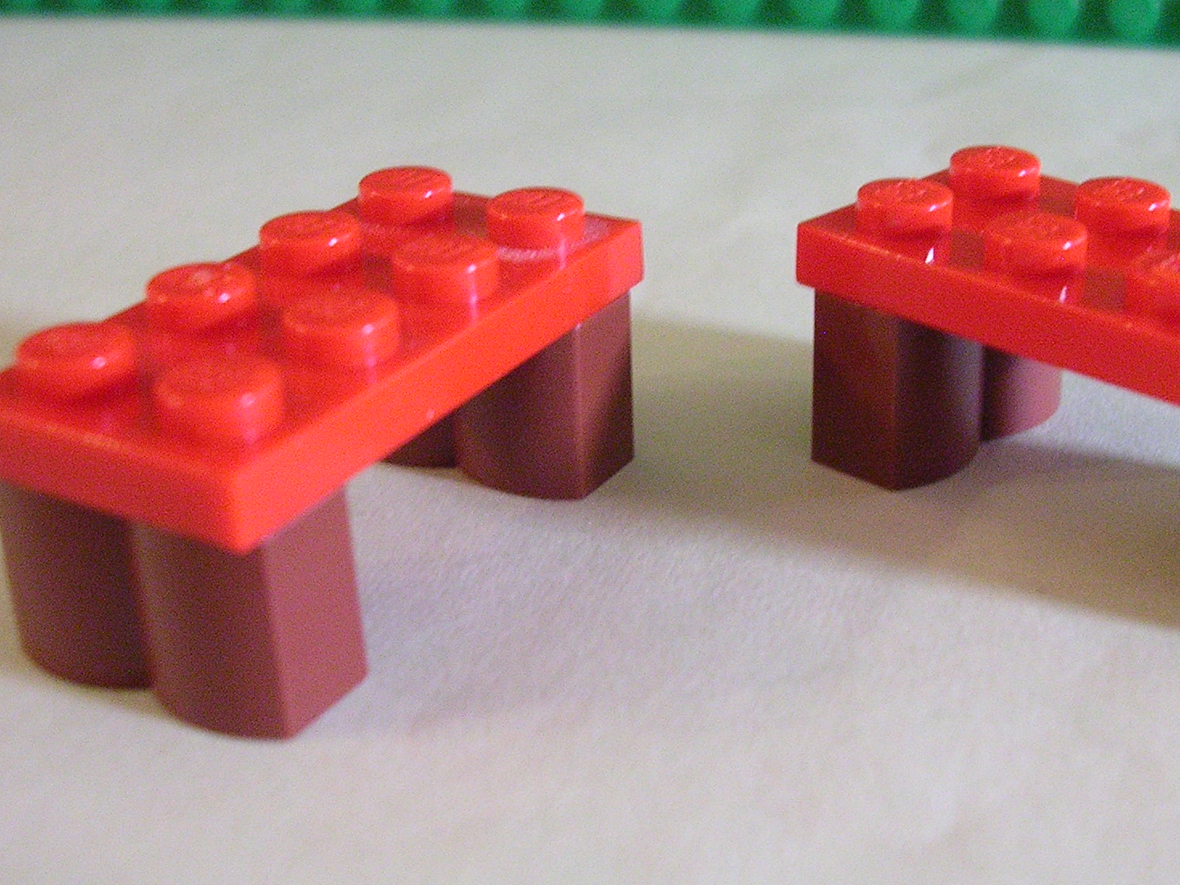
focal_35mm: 53
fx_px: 1807
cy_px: 387
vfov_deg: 27.5
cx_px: 700
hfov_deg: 36.1
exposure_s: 1/2.9
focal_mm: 5.8
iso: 400
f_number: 2.8
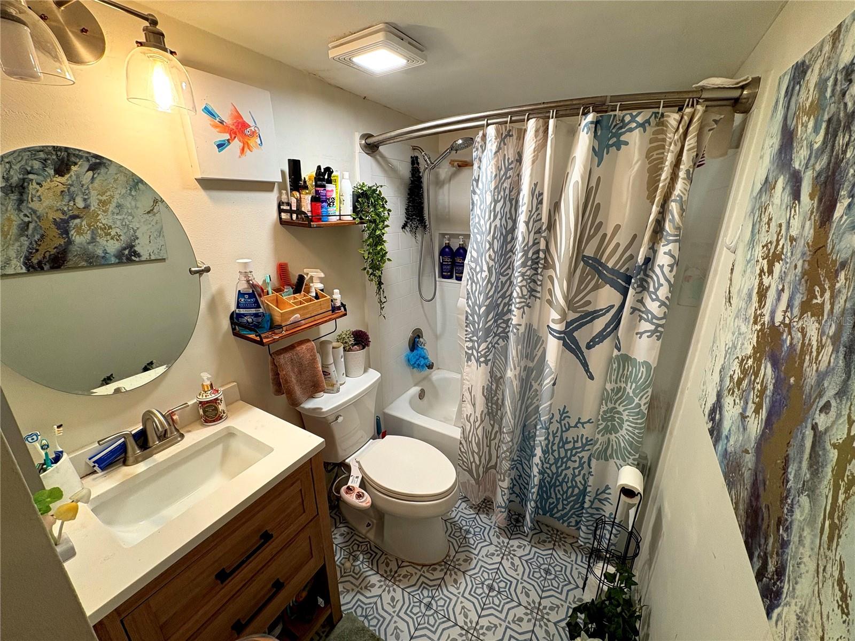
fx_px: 346
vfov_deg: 85.7
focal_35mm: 14
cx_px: 428
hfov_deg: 102.1
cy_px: 320
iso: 125
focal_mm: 2.22
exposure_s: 1/60
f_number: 2.2
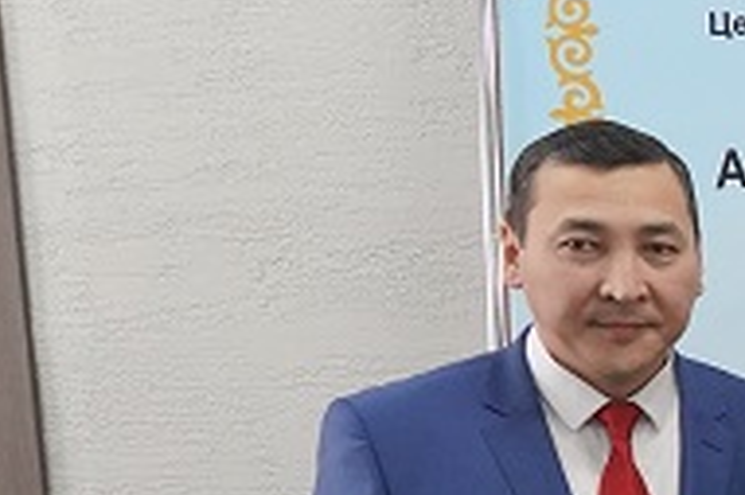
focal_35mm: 113
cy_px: 592
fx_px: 2336
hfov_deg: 14.0
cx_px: 1666
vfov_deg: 11.8
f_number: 4
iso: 2500
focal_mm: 16
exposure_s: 1/160
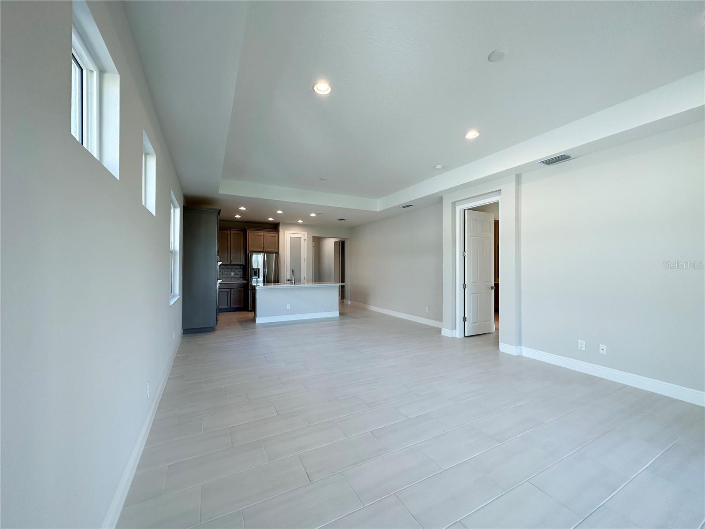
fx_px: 285
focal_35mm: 14
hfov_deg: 102.1
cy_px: 264
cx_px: 352
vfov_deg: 85.7
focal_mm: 2.22
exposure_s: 1/120
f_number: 2.2
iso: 80
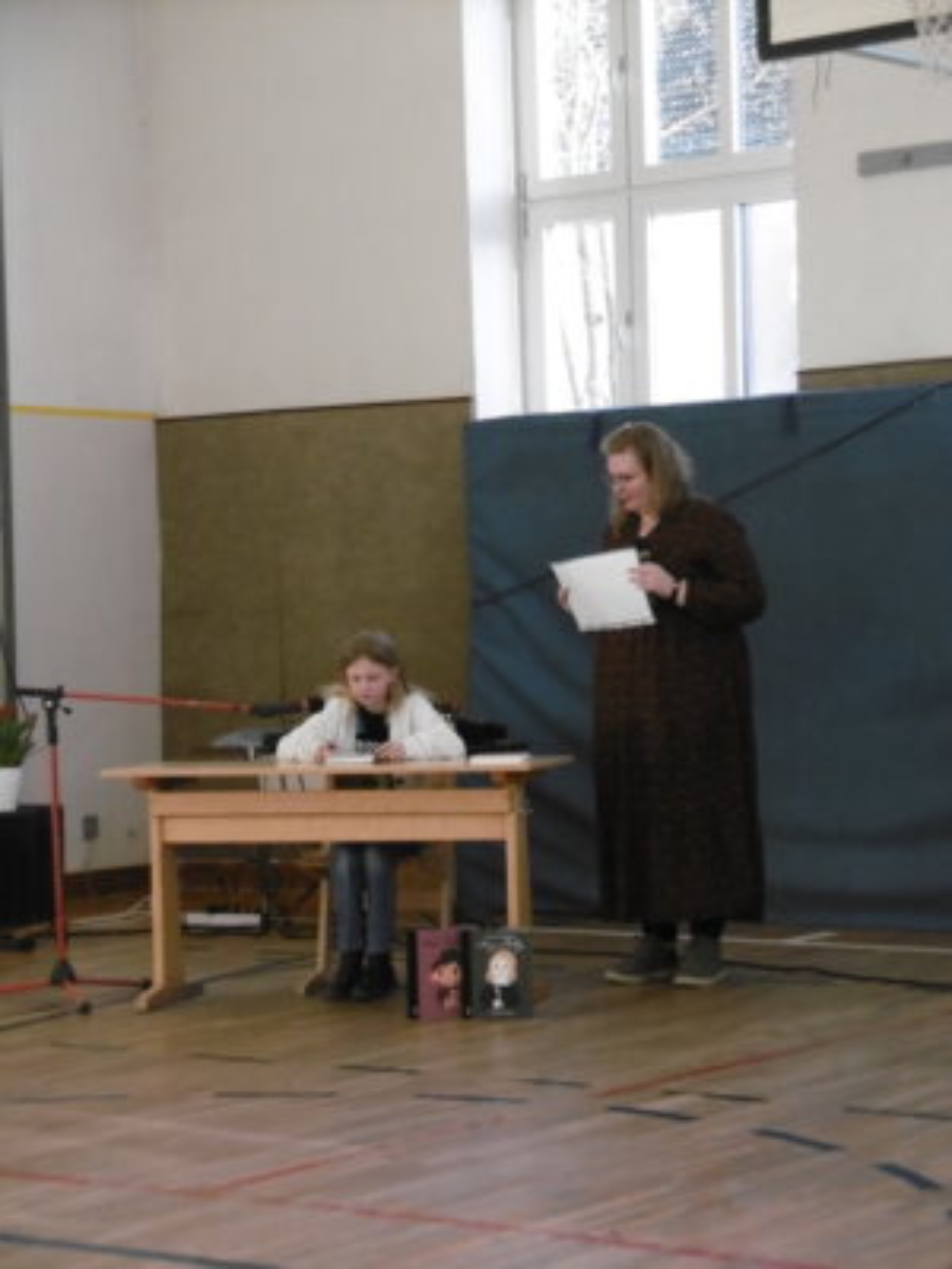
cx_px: 476
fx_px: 3300
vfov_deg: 21.8
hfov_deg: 16.4
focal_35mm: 90
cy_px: 634
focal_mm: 16.2
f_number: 4.7
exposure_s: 1/200
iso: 640
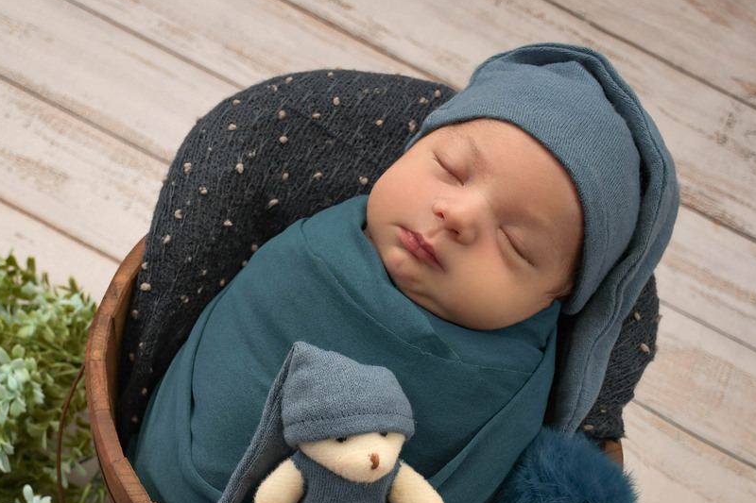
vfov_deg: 22.5
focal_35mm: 60
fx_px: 1260
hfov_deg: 33.2
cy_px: 357
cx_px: 259
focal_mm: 27
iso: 500
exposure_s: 1/200
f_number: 4
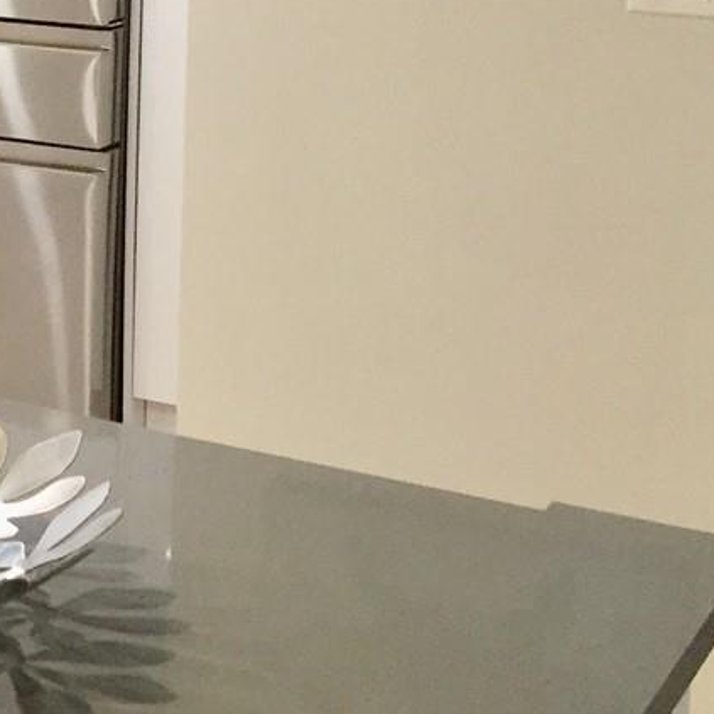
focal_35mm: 97
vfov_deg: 17.6
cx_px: -533
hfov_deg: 15.6
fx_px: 2264
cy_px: 56
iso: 50
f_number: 2.2
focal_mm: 4.15
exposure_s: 1/30
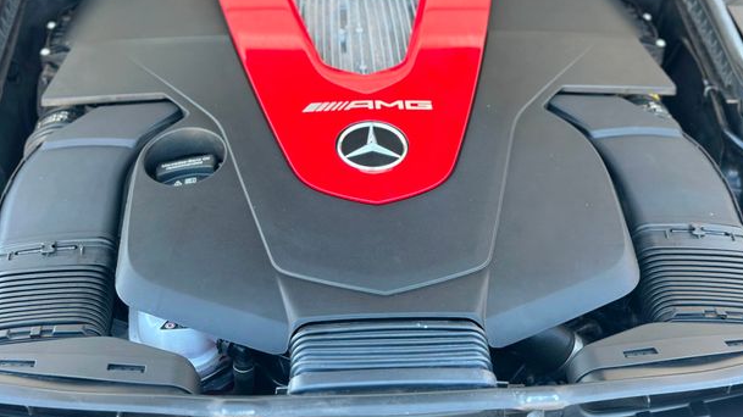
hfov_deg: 37.9
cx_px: 370
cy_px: 143
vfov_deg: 21.7
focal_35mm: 55
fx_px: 1083
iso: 125
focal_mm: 6.86
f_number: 1.78
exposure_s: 1/150
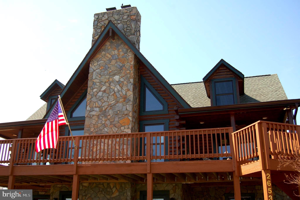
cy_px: 100
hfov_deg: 53.2
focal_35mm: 36
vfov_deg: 36.8
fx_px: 300
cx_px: 150
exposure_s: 1/500
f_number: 5.6
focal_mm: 24
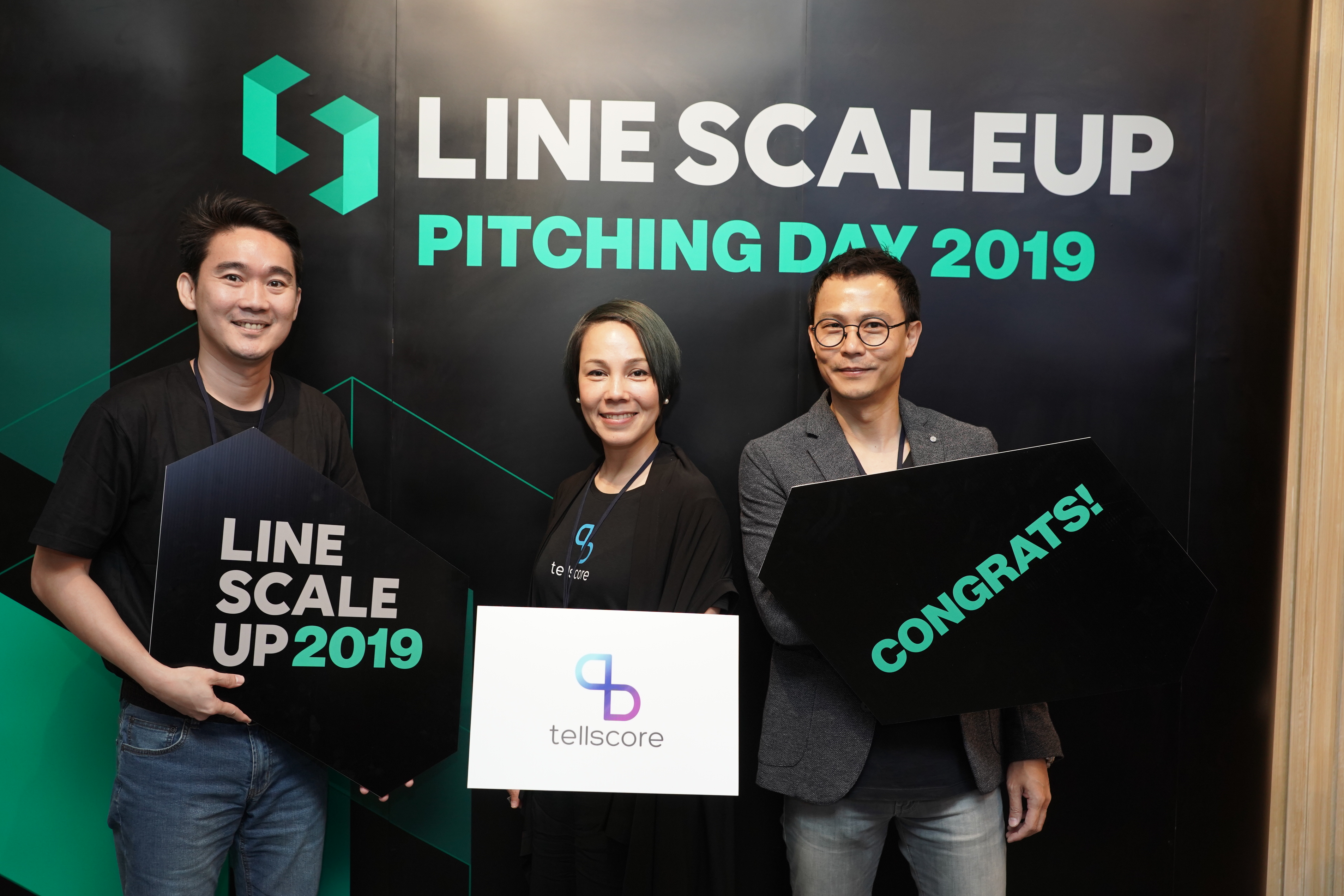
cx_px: 652
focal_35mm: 31
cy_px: 449
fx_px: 1157
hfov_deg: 60.3
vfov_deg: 42.3
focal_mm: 30
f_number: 4
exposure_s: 1/80
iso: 1600
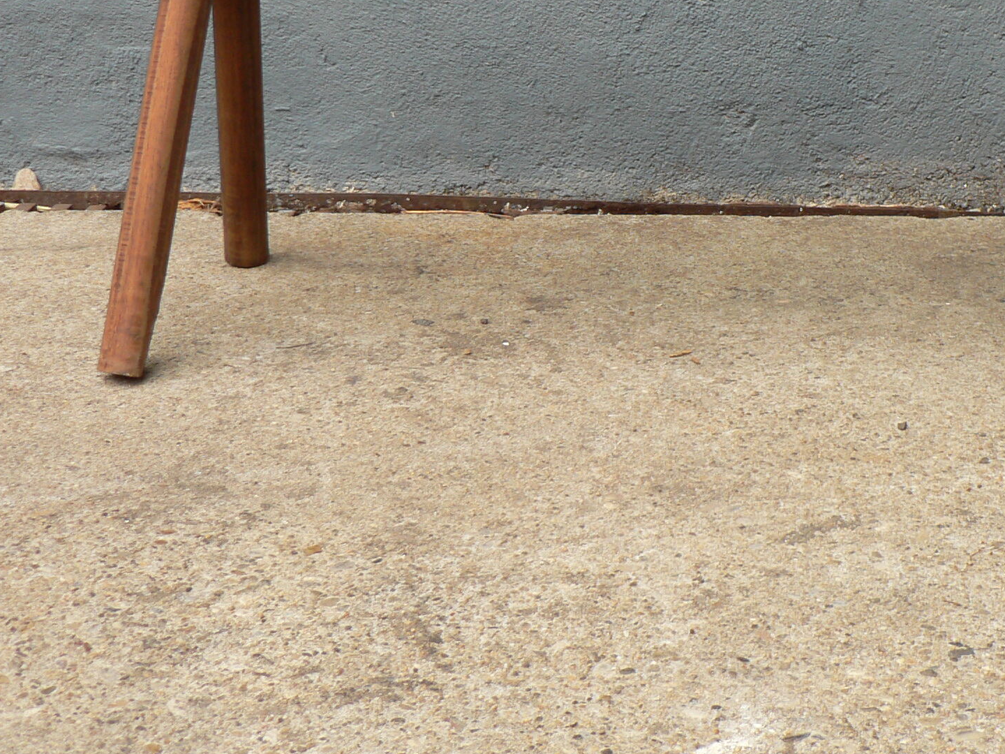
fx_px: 1858
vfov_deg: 22.7
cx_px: 677
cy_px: 170
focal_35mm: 64
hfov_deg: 30.0
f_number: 2.8
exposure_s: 1/80
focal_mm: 6
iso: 80
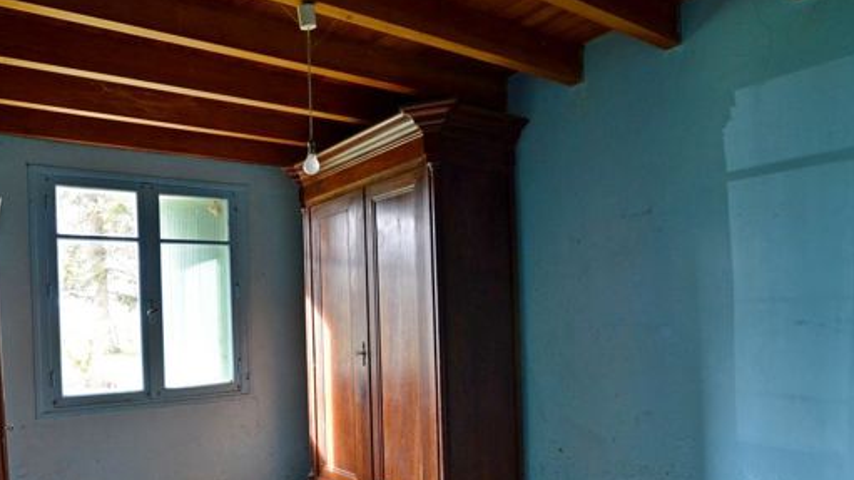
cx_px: 322
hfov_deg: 70.8
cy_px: 329
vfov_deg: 43.6
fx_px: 589
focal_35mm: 26
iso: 400
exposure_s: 1/60
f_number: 4
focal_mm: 12
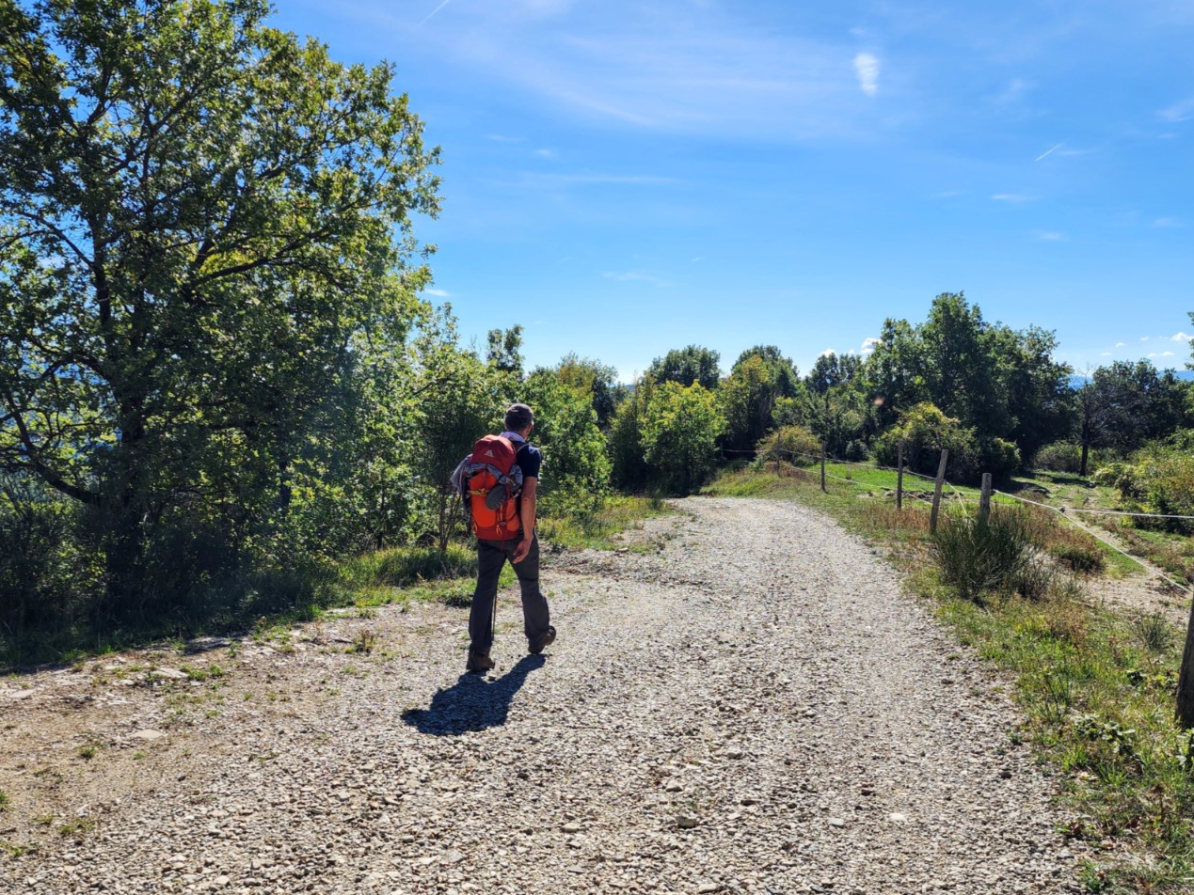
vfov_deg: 48.2
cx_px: 567
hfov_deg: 61.6
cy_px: 488
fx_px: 1000
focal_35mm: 29
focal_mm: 6.4
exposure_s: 1/1090
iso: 12
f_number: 1.8
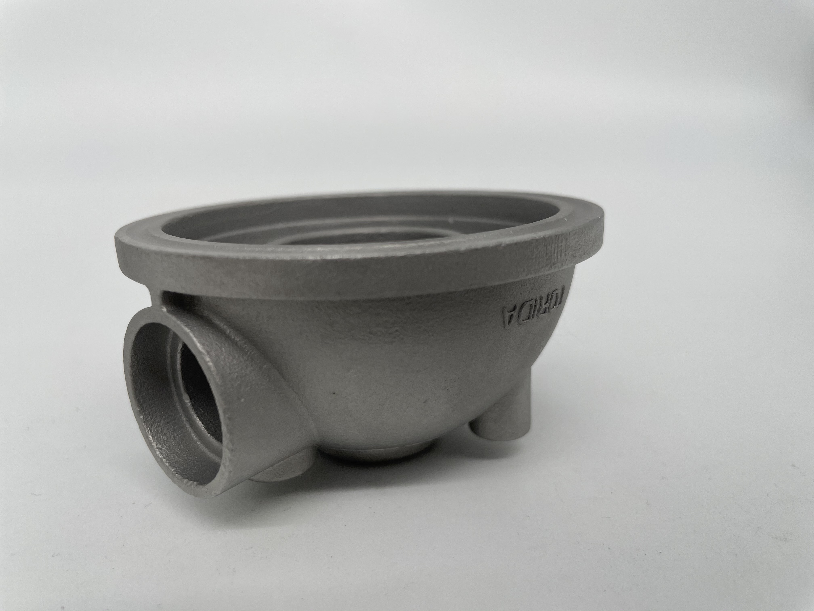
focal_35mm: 26
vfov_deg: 53.1
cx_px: 407
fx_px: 611
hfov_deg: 67.3
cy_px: 306
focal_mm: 4.2
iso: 32
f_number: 1.6
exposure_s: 1/332
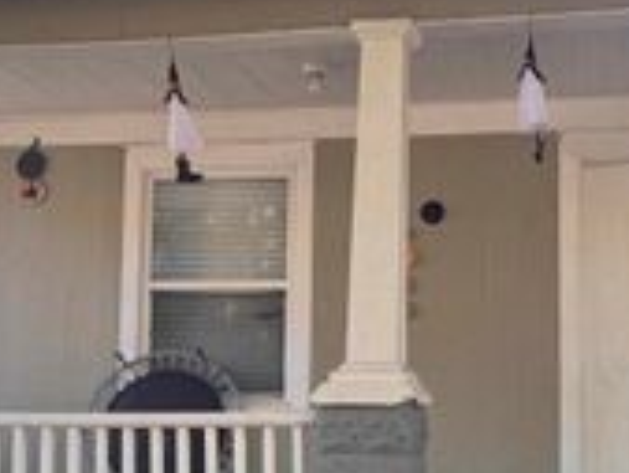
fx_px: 1291
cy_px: 285
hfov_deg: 27.3
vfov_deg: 20.7
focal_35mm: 71
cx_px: 365
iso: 80
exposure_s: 1/296
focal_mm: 6.76
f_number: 1.78
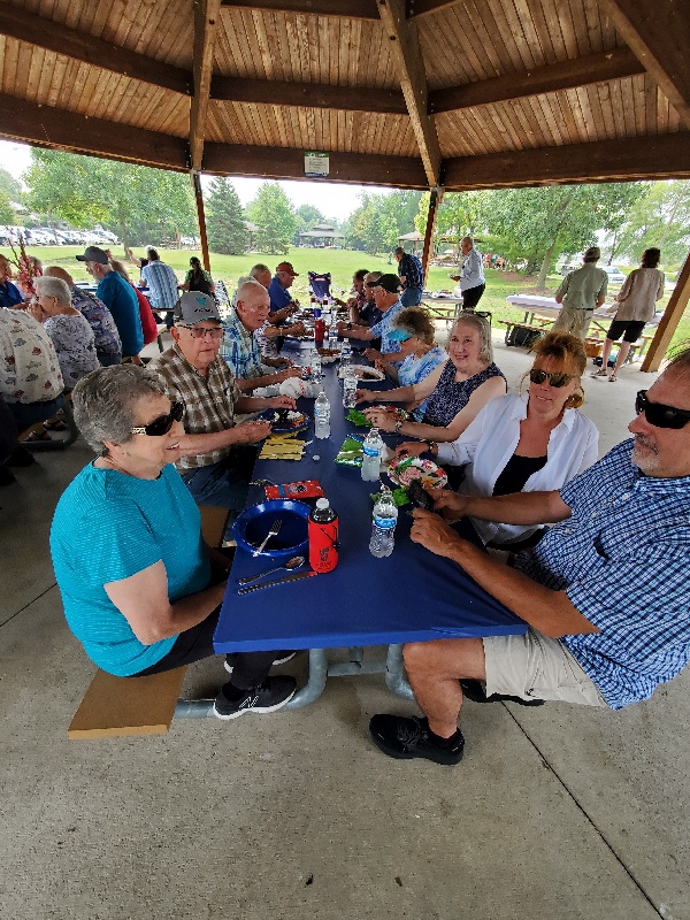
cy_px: 460
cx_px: 345
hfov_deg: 89.9
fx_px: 346
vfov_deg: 106.2
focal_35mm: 13
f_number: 2.2
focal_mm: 1.8
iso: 80
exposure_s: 1/120
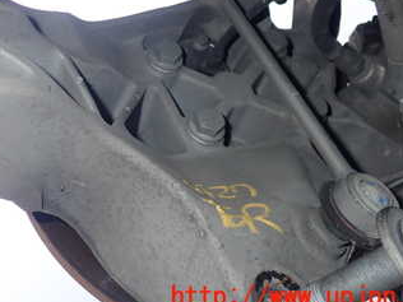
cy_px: 27
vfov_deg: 24.9
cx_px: 77
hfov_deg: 32.8
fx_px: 664
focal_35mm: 57
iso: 125
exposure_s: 1/30
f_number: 6.3
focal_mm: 5.5
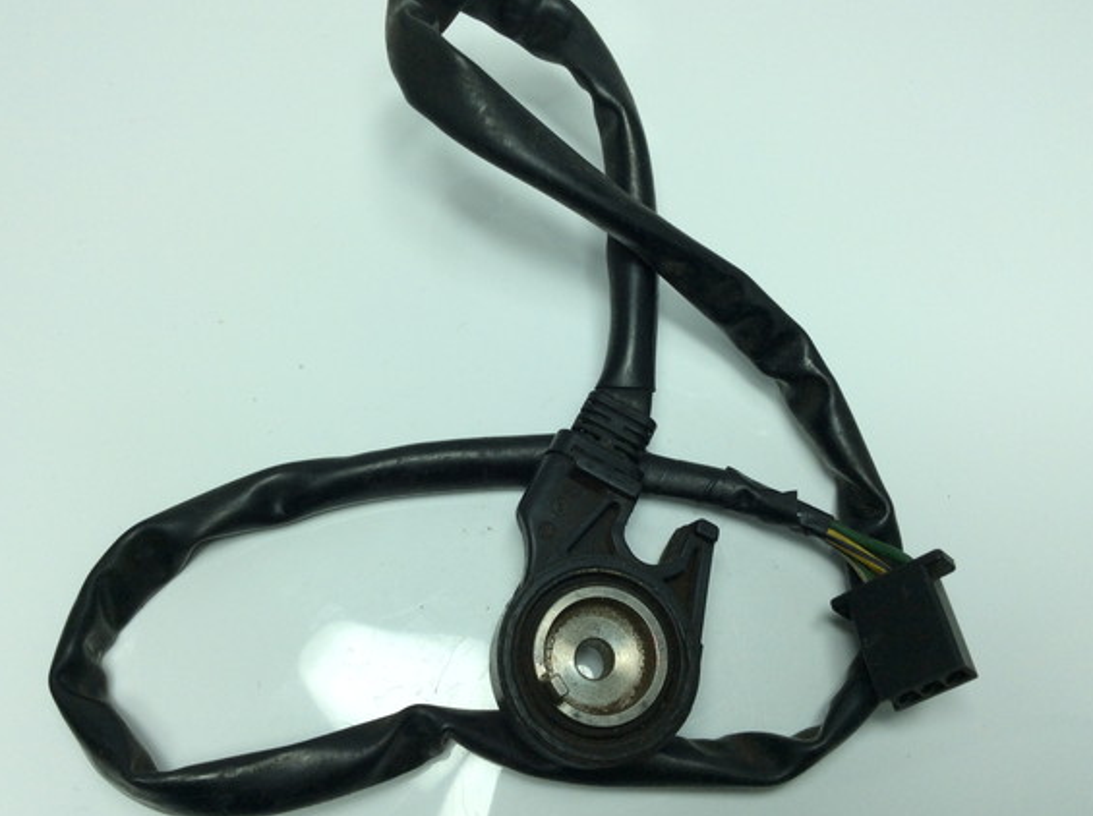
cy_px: 418
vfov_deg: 41.7
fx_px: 1072
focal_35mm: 34
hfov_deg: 54.0
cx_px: 542
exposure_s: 1/481
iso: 32
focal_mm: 3.3
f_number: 2.4
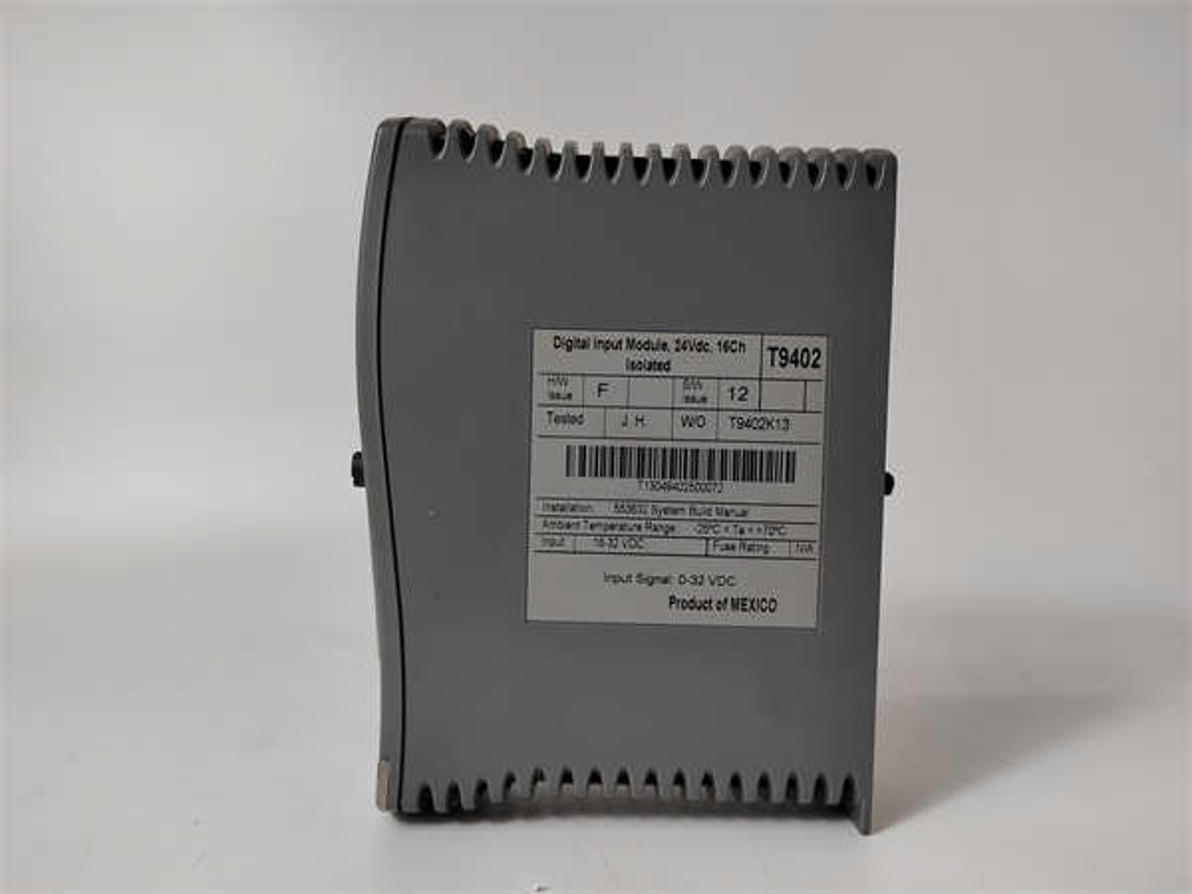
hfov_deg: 73.9
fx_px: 792
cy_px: 447
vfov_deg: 58.9
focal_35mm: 23
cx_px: 596
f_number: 1.9
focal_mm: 5.52
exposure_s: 1/100
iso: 409
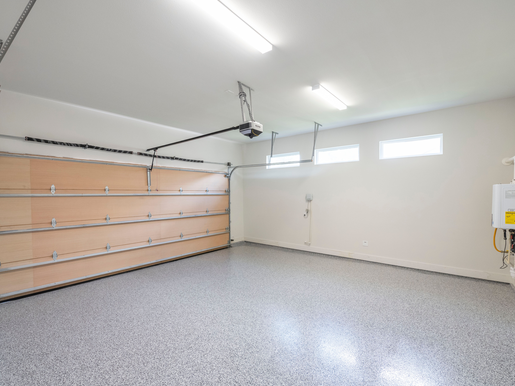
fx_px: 238
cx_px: 250
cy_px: 202
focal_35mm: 16
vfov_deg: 78.1
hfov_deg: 94.5
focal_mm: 14
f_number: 5
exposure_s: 1/60
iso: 1000
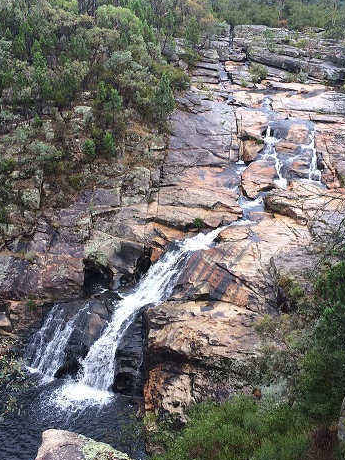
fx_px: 558
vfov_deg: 44.8
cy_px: 247
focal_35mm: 42
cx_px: 191
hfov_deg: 34.3
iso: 32
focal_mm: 4.15
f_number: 2.2
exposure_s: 1/194
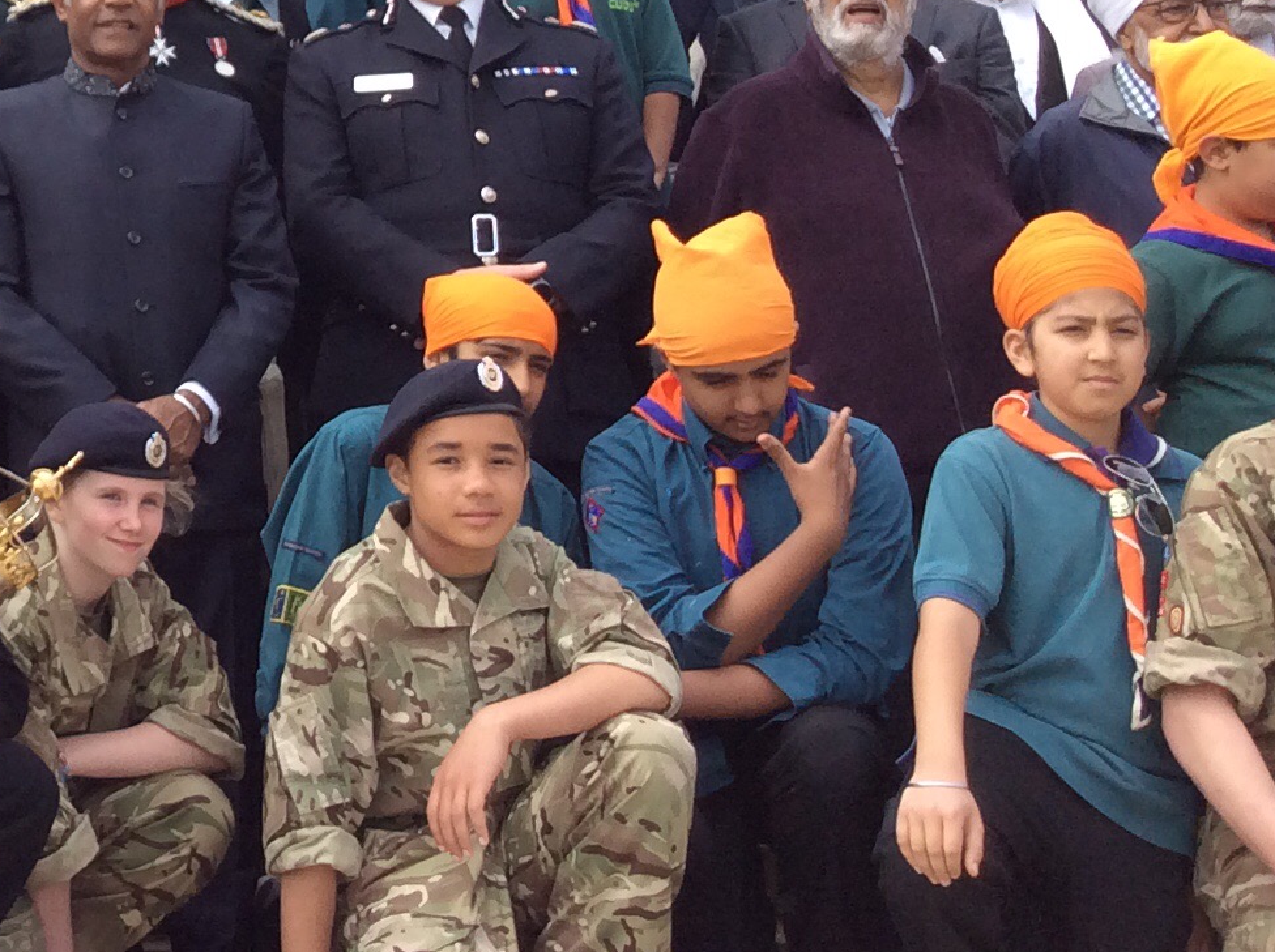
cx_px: -375
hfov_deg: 21.0
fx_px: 3126
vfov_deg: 16.8
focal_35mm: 85
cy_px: -106
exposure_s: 1/657
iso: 32
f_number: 2.4
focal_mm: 3.3
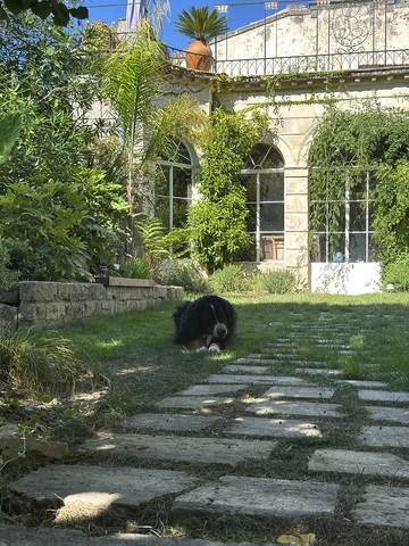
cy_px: 273
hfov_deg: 30.3
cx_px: 204
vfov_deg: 39.7
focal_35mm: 48
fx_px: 756
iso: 80
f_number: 1.78
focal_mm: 6.86
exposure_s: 1/1590
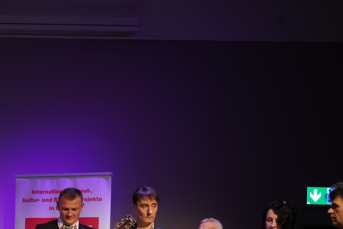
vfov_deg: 12.4
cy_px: 277
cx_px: -74
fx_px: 1029
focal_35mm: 108
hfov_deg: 17.9
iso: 2500
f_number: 4.5
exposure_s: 1/125
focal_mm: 41
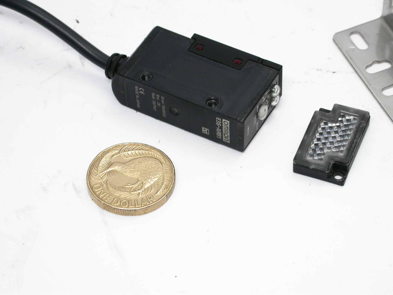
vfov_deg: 9.6
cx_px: 196
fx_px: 1748
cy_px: 148
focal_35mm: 154
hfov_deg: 12.8
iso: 100
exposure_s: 1/14.5
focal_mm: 32
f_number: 5.1
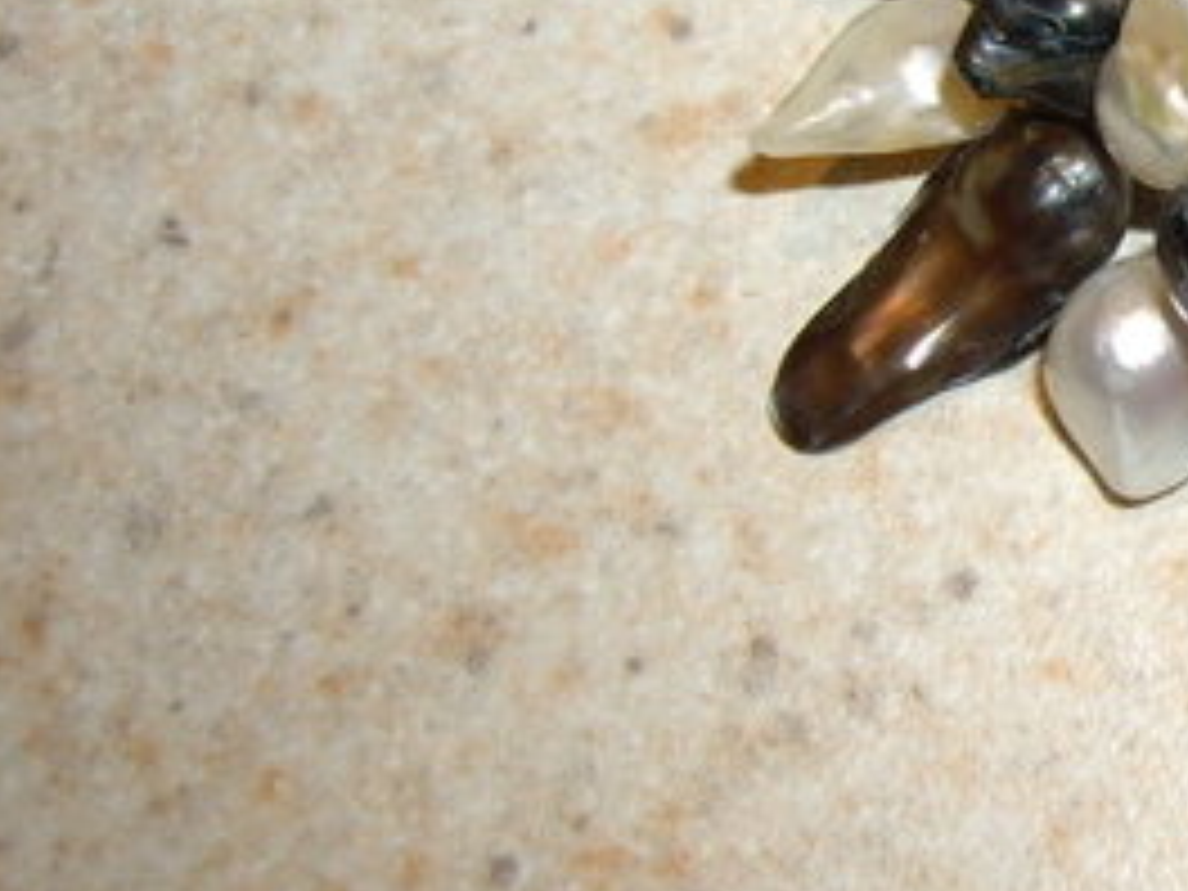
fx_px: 3157
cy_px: 189
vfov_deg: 16.0
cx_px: 1426
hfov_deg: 20.0
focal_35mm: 92
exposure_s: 1/40
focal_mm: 6.2
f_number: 4.3
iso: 50
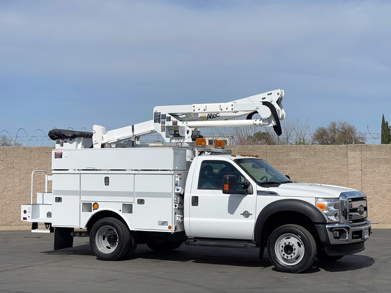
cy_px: 146
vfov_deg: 22.9
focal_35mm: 64
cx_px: 196
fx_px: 723
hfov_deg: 30.3
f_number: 2.2
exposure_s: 1/1980
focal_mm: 7.5
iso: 20
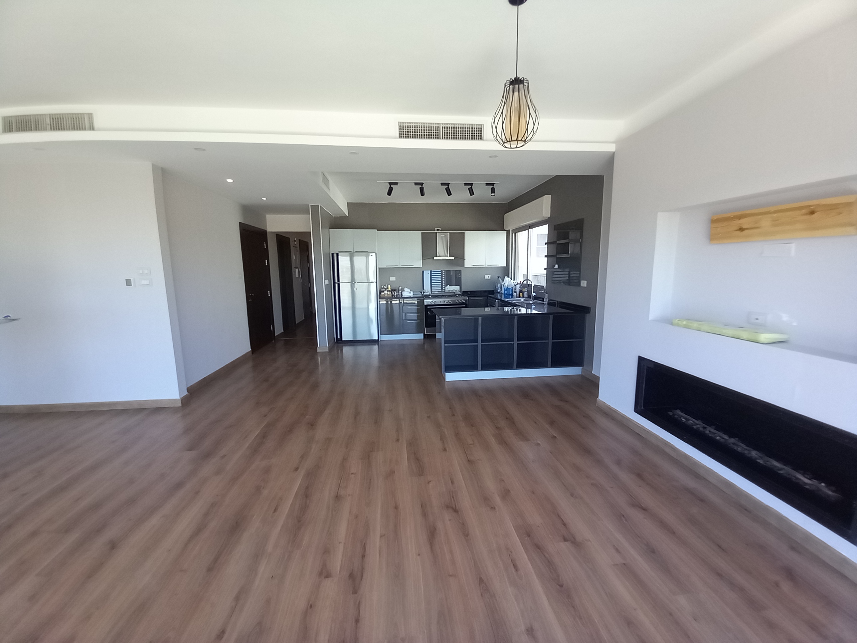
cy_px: 322
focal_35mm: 13
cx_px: 428
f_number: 2.2
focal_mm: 1.13
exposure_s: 1/100
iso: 80
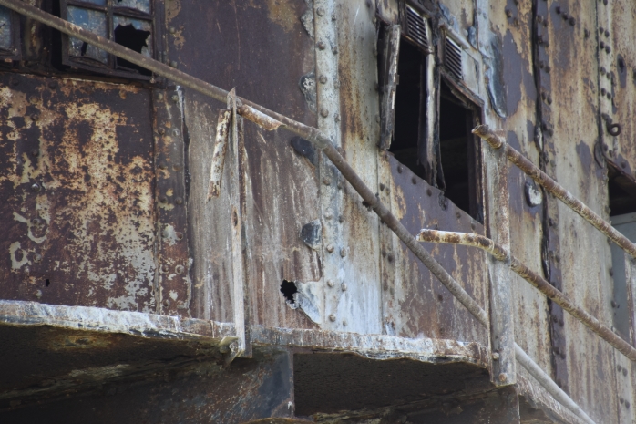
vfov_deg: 3.1
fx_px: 7948
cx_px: 318
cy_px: 212
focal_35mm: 450
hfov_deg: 4.6
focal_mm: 300
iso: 400
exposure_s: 1/320
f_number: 6.3
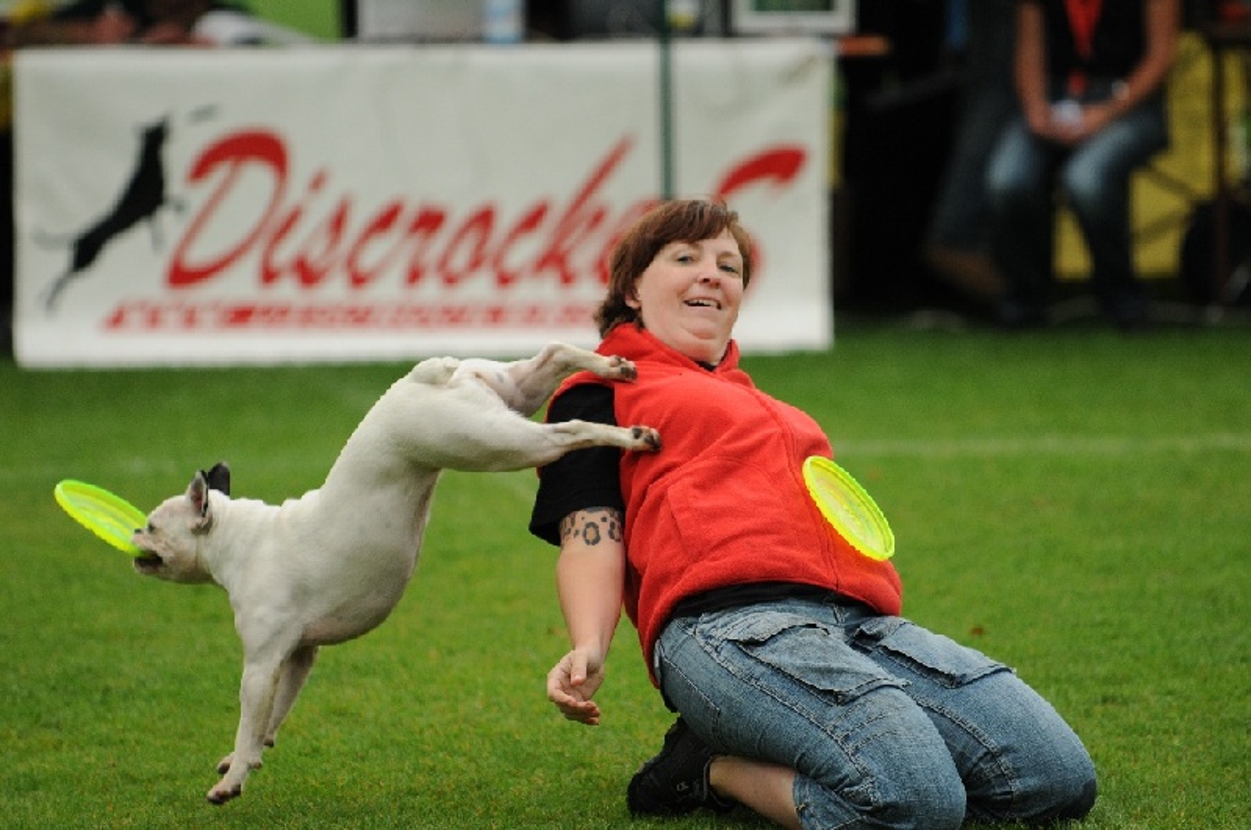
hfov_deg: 7.2
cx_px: 626
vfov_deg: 4.8
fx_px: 9890
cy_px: 415
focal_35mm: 285
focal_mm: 190
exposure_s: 1/800
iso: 400
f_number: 2.8
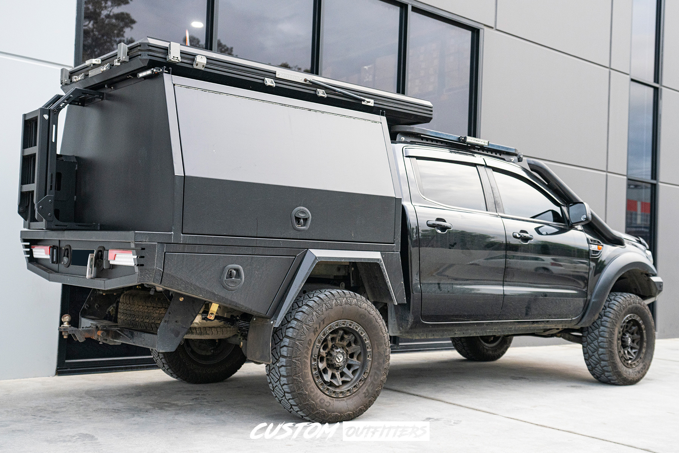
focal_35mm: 35
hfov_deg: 54.4
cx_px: 340
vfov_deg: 37.9
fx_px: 660
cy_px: 226
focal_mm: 35
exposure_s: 1/160
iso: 1600
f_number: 3.5
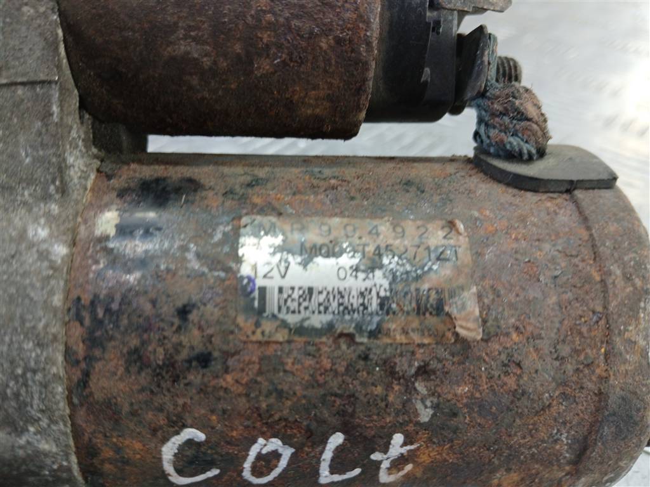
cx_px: 325
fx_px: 488
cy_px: 244
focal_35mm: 26
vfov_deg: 53.1
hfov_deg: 67.3
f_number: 1.8
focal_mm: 3.98
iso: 125
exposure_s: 1/50
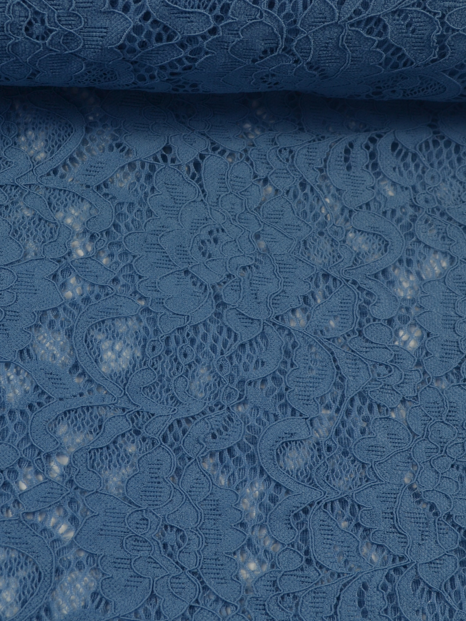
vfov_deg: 26.3
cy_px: 310
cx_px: 178
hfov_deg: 19.9
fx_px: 1328
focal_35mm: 74
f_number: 8
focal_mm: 34
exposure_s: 1/20
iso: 100
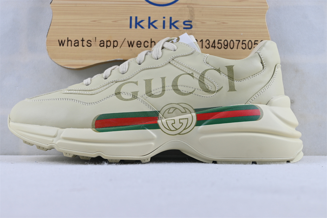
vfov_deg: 26.5
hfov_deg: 38.9
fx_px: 463
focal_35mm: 51
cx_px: 164
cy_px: 109
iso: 100
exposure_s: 1/50
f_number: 5
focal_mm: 34
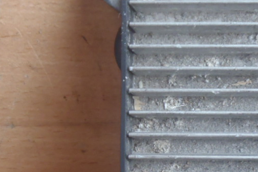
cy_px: 143
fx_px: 530
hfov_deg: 25.8
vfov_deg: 18.2
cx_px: 265
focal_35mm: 74
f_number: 3.9
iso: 200
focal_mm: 5
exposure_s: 1/6
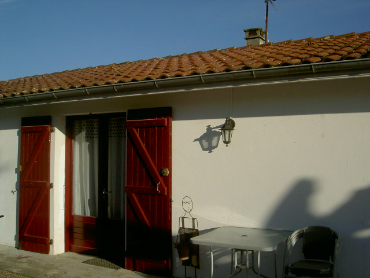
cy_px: 139
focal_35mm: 39
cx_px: 185
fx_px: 417
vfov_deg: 36.8
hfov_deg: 47.9
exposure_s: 1/909
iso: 100
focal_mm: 8
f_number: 4.7
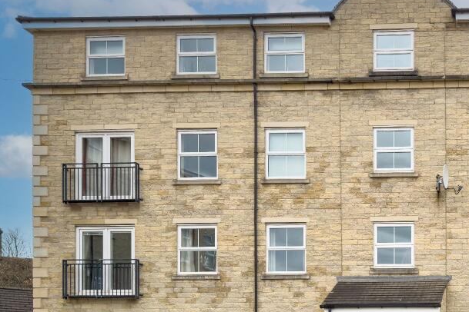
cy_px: 202
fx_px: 547
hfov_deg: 44.7
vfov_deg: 31.7
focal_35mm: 42
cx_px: 357
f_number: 1.8
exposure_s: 1/1000
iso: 80
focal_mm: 6.76
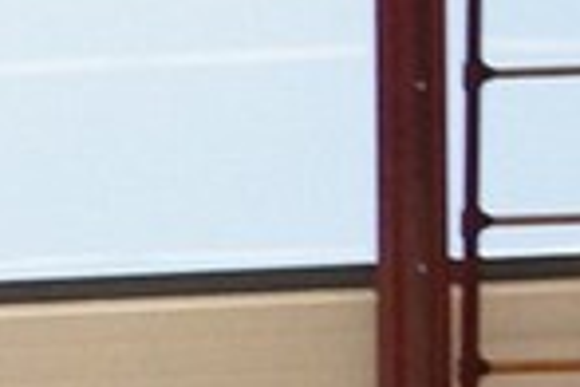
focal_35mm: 292
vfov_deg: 4.6
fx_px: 4704
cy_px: 997
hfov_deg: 6.2
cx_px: -1432
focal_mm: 28
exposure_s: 1/160
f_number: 3.5
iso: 1000
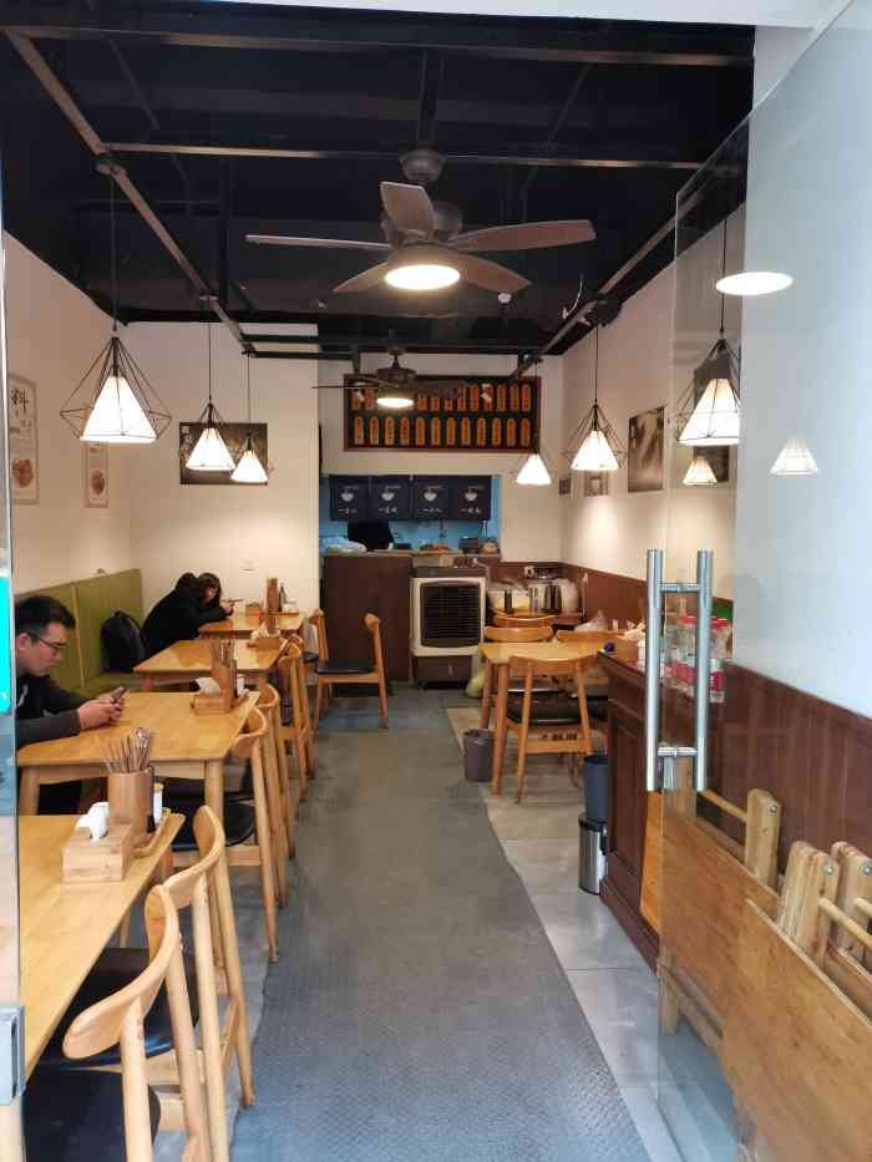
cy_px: 581
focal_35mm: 26
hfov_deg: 53.1
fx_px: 873
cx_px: 436
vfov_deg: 67.3
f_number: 1.8
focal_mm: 4.75
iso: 250
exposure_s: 1/50
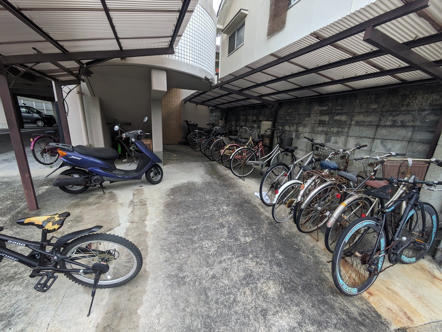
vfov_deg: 85.7
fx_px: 179
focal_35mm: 14
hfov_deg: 102.0
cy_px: 166
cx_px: 221
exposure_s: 1/157
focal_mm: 1.83
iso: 48
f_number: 2.2
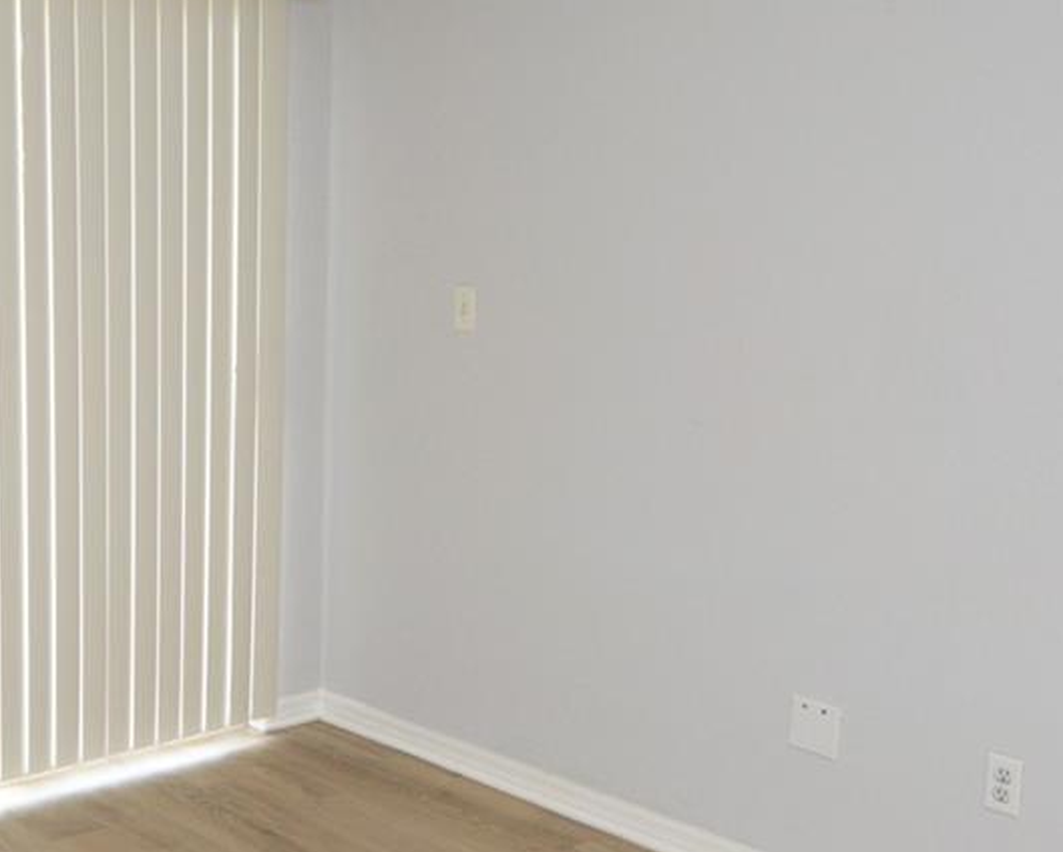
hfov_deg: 35.6
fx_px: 1606
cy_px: 505
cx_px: 237
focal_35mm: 51
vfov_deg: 29.7
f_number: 4
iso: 450
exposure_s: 1/60
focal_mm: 12
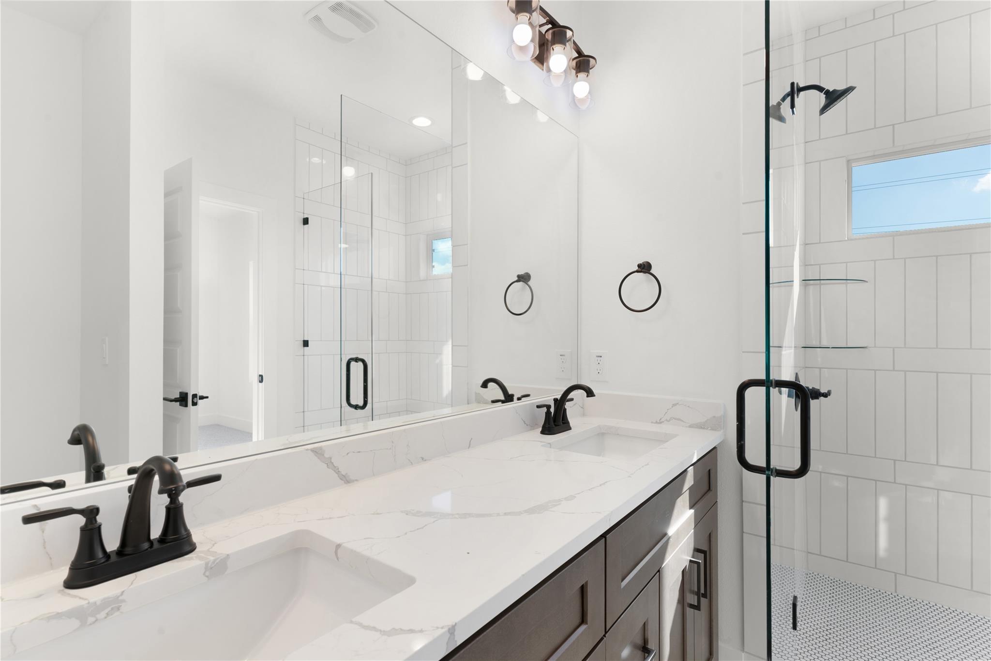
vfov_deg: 70.4
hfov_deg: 93.3
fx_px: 468
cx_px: 496
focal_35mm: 17
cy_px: 330
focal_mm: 17
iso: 100
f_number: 10
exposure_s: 1/13
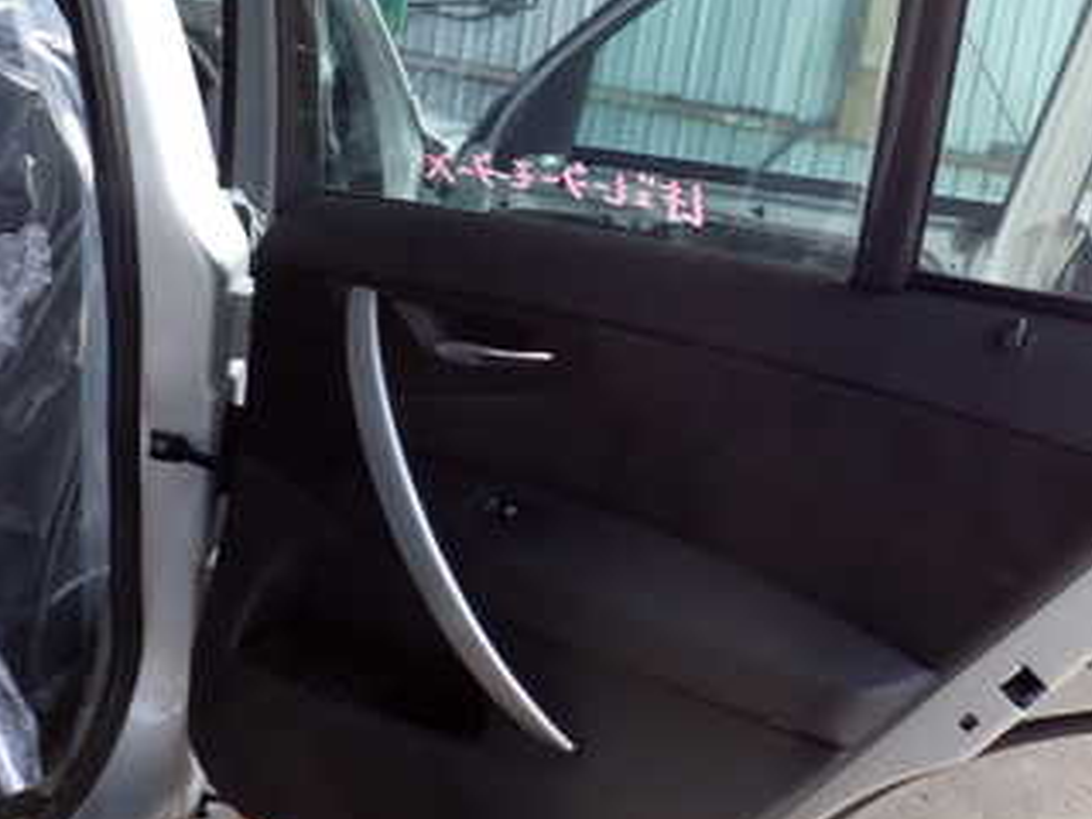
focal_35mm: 47
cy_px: 267
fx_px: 1482
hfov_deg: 40.0
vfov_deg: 30.6
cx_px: 722
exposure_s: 1/100
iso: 100
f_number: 2.8
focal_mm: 4.5
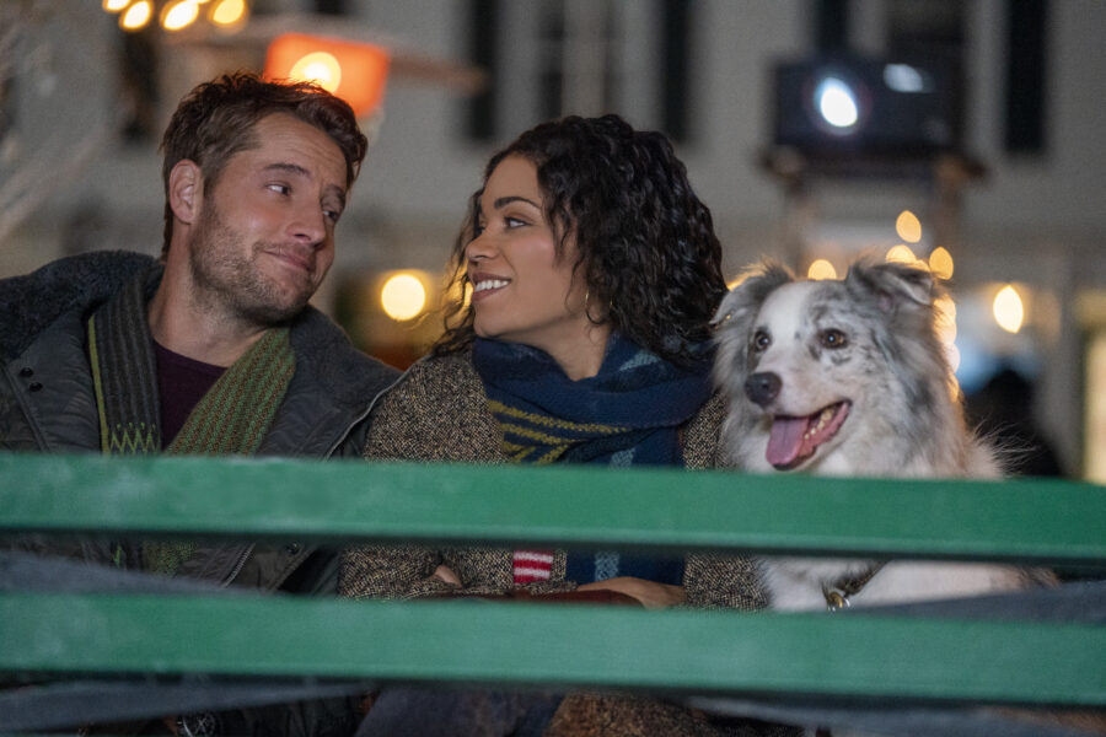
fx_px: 4792
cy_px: 368
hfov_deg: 13.2
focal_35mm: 156
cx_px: 553
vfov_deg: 8.8
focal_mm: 156
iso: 6400
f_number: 2.8
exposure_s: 1/320
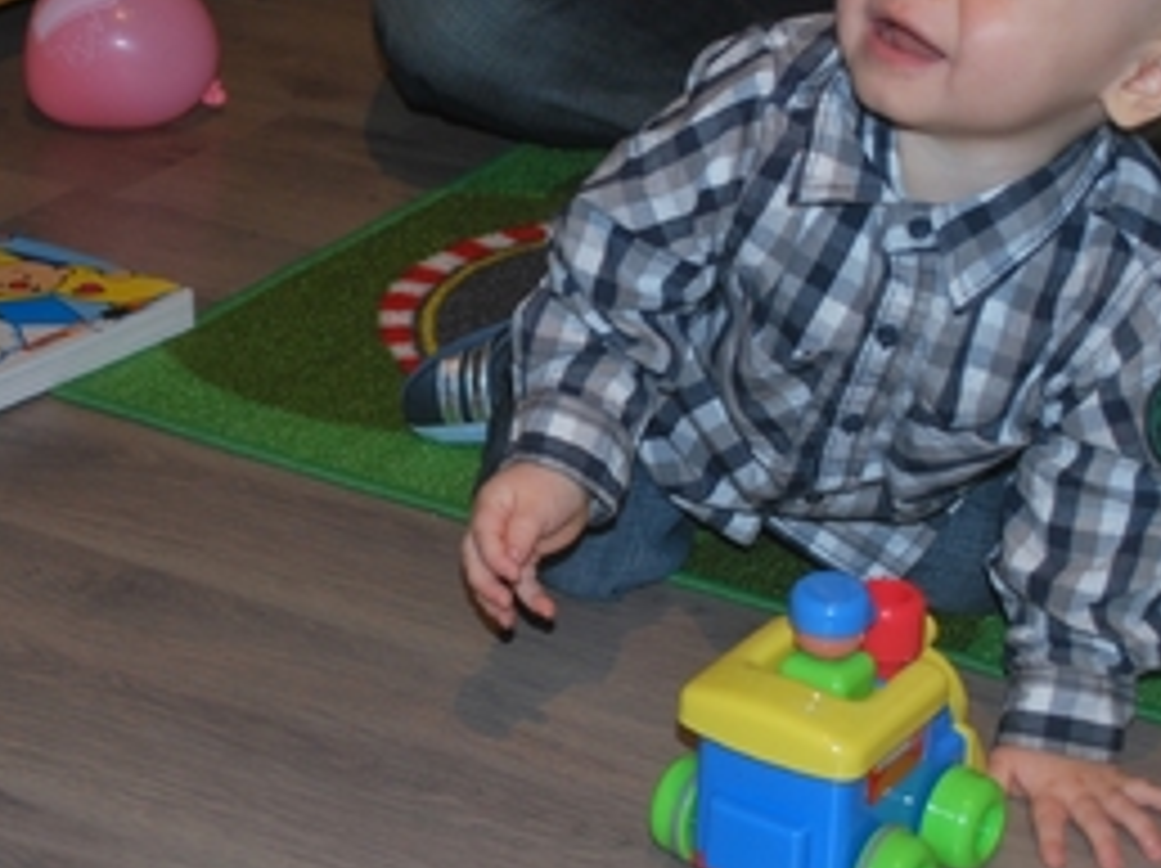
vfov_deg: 15.7
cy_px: 349
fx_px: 3150
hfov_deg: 20.8
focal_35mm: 94
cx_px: 428
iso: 200
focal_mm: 28
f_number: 4.5
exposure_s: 1/60
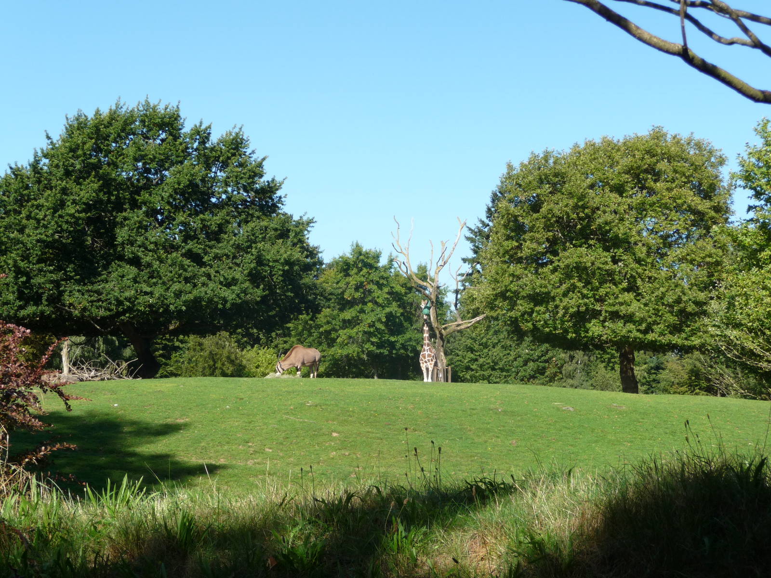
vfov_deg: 21.9
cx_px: 386
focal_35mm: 67
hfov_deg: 29.0
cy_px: 289
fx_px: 1492
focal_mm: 11.3
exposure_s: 1/500
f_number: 4.5
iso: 125
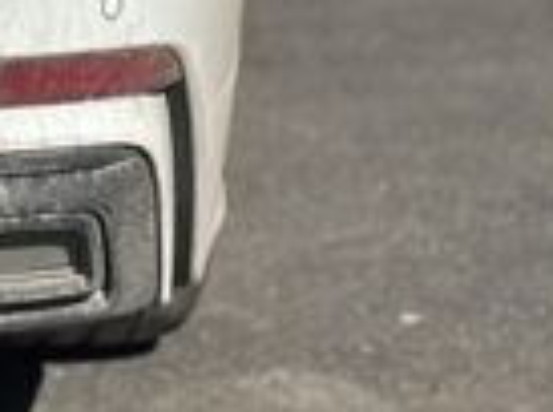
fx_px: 5736
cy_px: -553
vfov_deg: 4.0
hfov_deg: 5.3
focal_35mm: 360
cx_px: -880
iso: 80
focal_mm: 6.86
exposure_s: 1/18868
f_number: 1.78
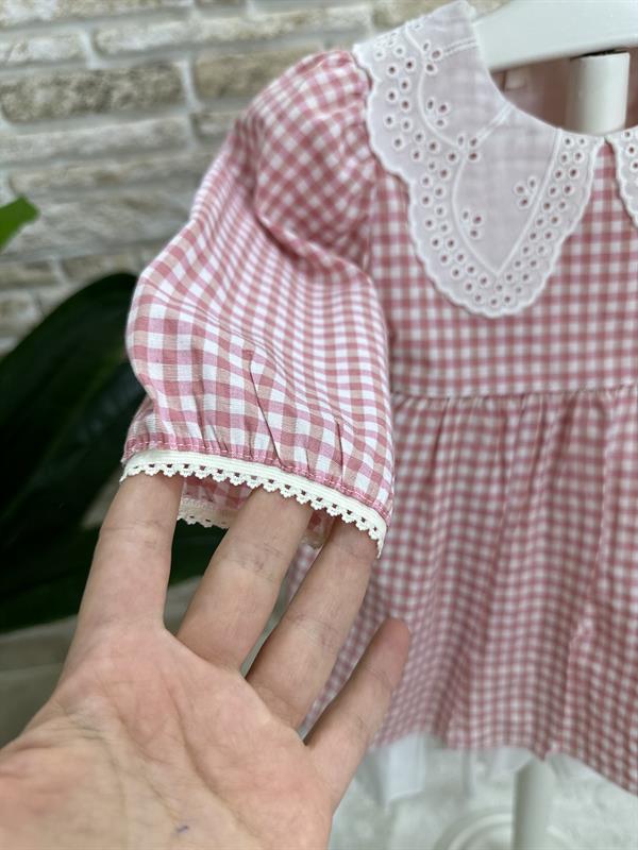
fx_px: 590
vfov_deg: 71.6
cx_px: 319
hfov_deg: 56.8
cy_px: 425
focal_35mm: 24
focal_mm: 6.86
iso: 50
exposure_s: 1/109
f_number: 1.78
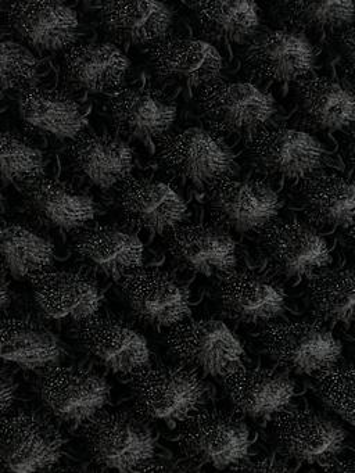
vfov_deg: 67.3
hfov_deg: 53.1
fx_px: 355
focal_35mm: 26
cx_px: 178
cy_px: 236
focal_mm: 5.7
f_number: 1.5
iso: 125
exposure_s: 1/60
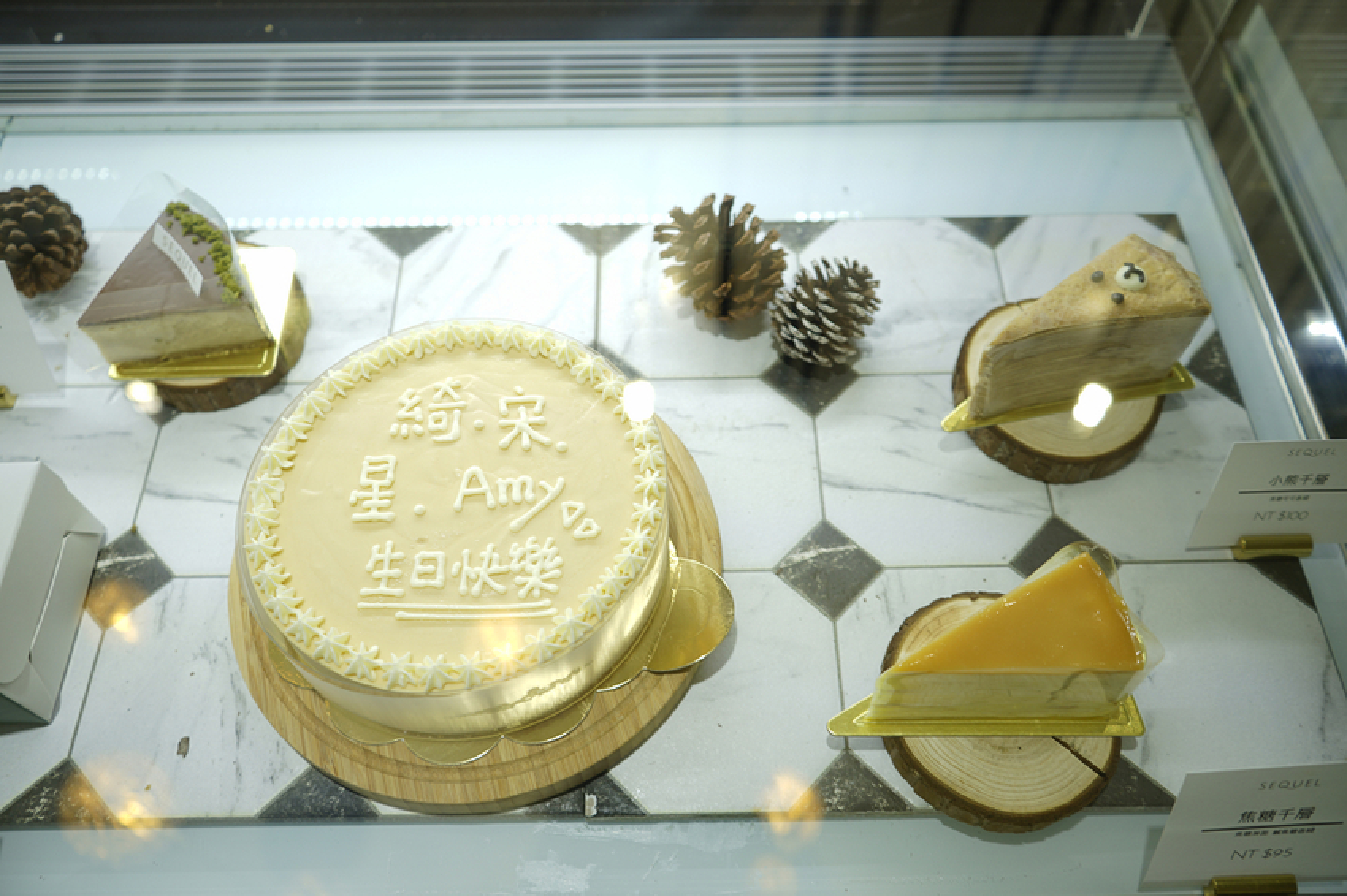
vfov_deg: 46.4
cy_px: 448
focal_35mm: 28
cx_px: 674
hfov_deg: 65.5
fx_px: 1047
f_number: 3.5
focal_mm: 28
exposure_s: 1/30
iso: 64
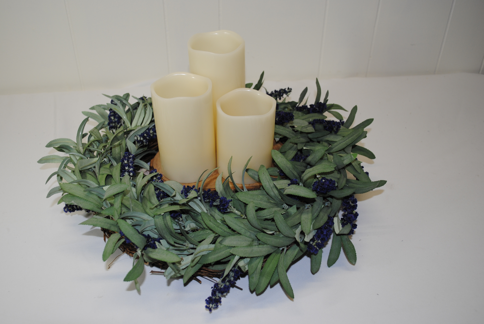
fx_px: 485
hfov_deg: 53.1
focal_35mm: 36
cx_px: 242
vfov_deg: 37.0
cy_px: 162
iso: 200
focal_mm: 24
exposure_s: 1/60
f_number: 4
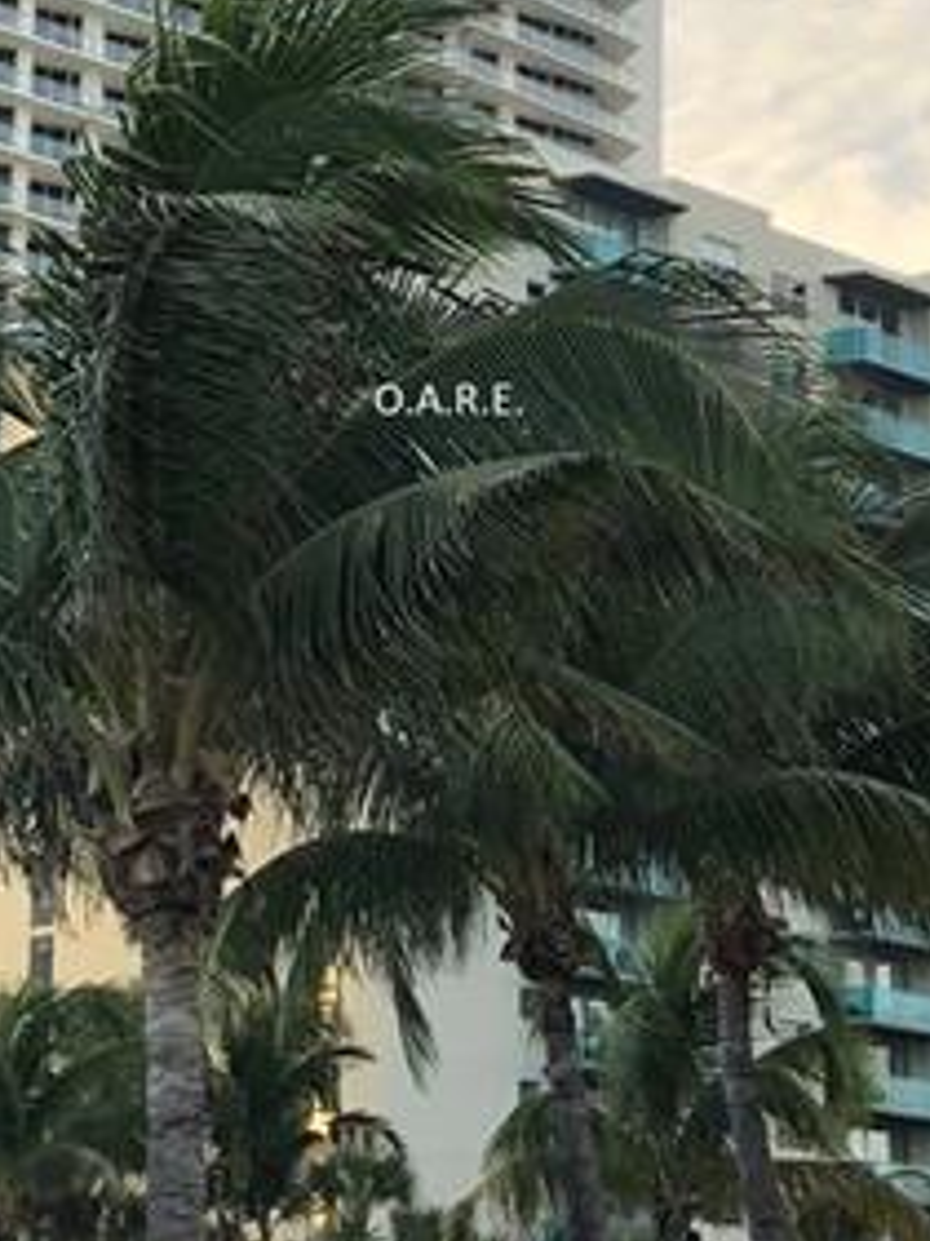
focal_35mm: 120
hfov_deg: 12.3
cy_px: 576
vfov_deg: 16.4
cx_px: 487
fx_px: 4299
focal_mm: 3.99
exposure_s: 1/410
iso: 20
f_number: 1.8
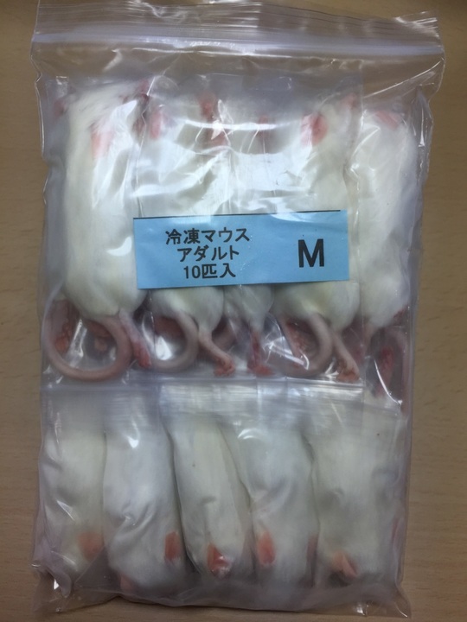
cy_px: 311
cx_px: 234
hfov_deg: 48.2
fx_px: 522
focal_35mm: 29
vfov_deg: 61.7
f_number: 2.2
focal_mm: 4.15
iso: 32
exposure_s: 1/344
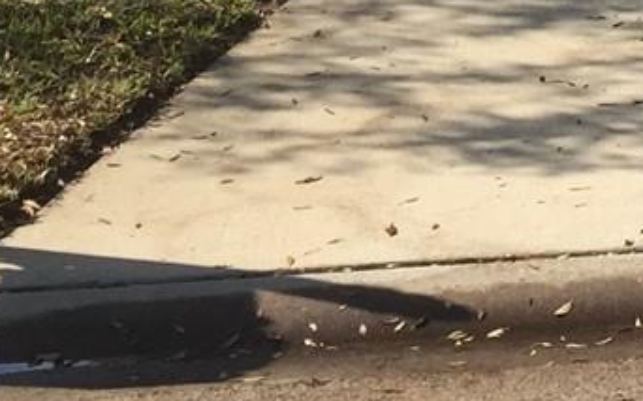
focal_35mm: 144
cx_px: 1087
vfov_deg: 8.4
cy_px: -516
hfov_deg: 13.3
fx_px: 2521
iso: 32
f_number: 2.2
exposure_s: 1/1364
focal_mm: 4.15
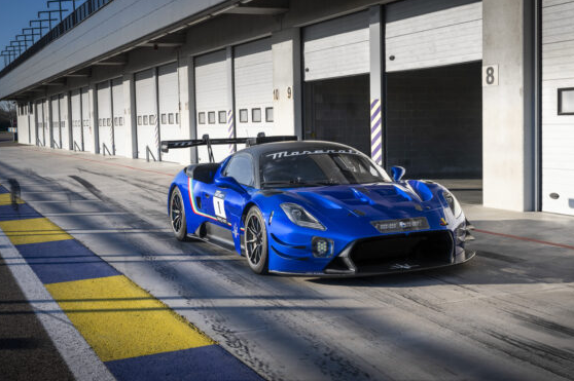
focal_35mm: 53
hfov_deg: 37.5
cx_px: 310
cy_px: 197
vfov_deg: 25.5
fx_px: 844
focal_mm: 48
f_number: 10
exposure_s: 1/250
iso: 200
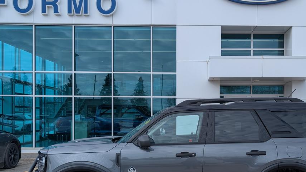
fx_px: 317
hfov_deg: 51.0
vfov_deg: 30.1
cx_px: 194
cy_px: 120
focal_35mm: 39
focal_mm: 6.9
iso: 13
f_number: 1.68
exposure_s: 1/892
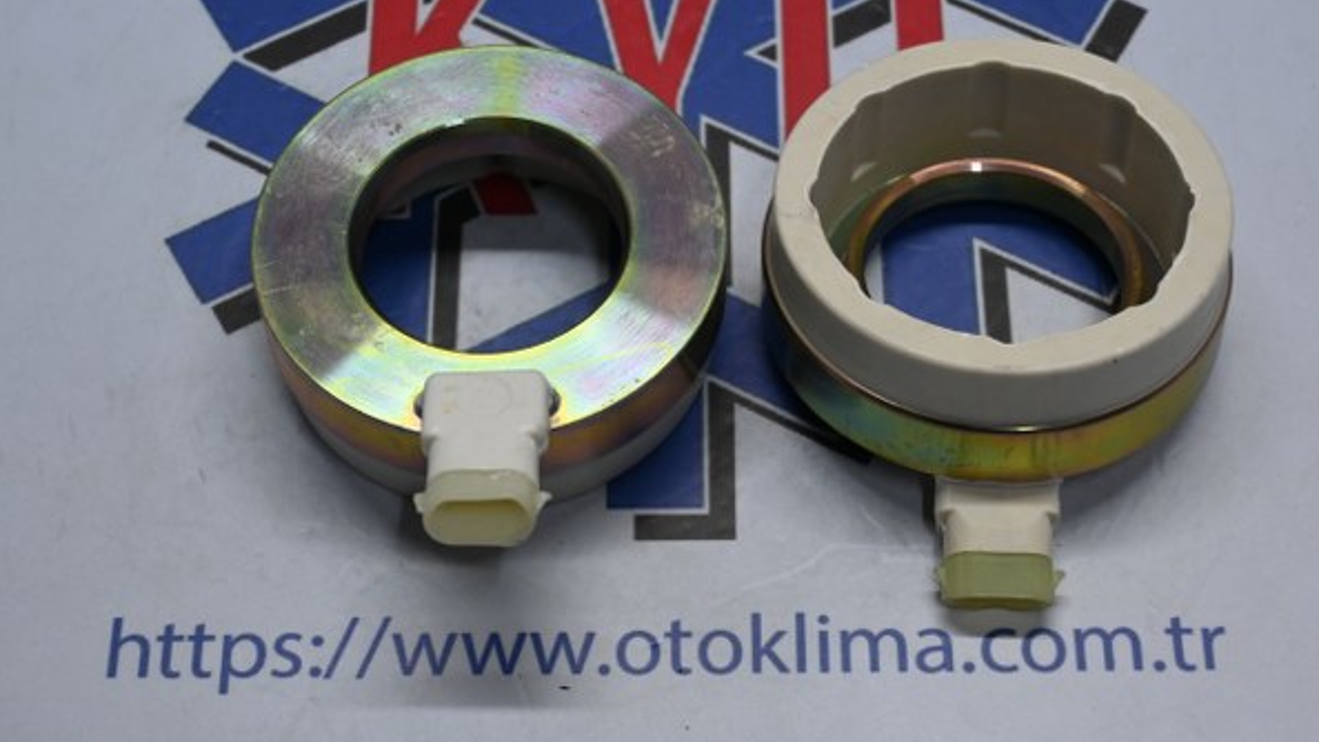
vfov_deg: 16.5
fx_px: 2553
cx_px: 664
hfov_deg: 29.0
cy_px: 324
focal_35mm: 73
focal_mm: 46
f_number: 6
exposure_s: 1/125
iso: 800
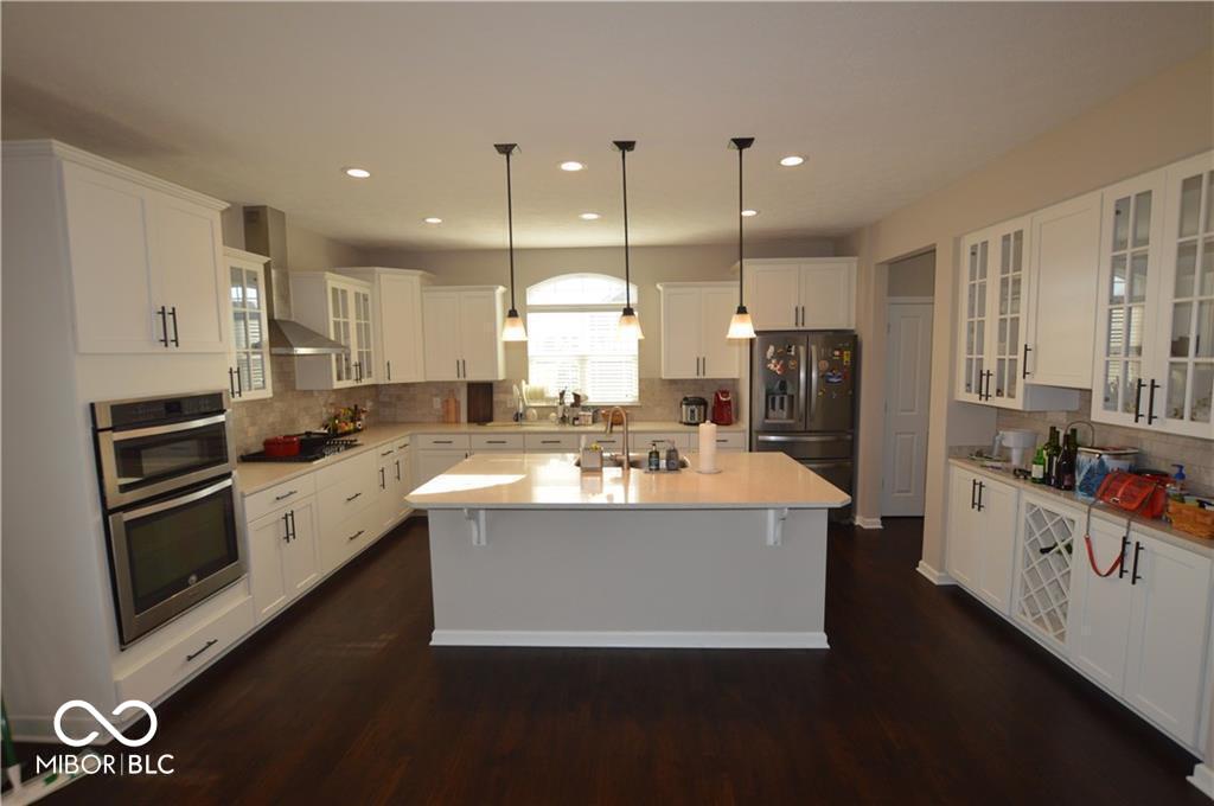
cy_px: 403
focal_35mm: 15
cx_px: 607
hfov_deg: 100.5
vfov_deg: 77.2
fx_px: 505
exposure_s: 1/125
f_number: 5.6
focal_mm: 10
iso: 400
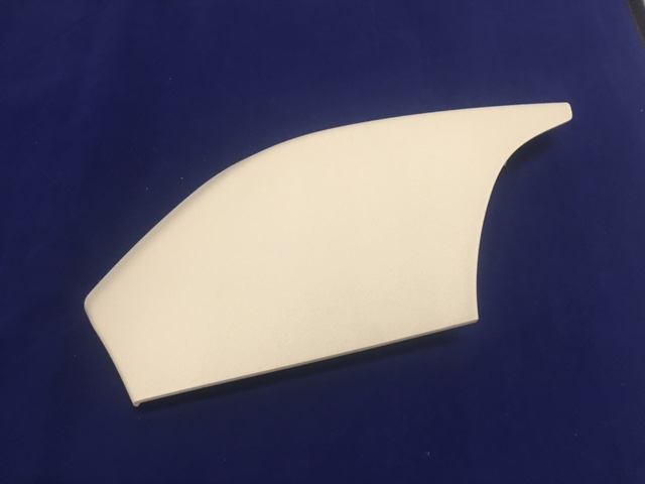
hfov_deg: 61.7
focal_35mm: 29
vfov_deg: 48.2
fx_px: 540
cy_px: 242
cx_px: 322
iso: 125
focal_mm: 4.15
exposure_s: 1/15
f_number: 2.2
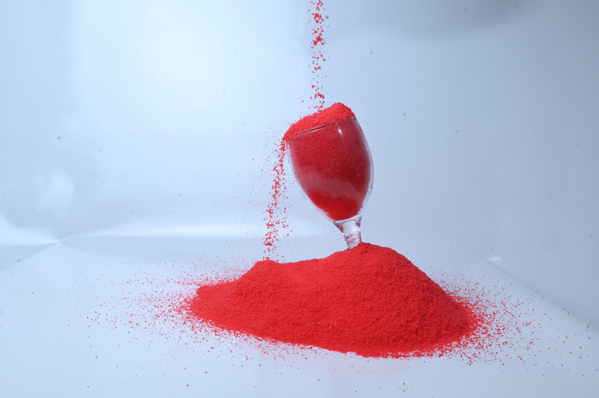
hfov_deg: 57.3
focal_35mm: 33
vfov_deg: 39.9
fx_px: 549
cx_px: 300
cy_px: 199
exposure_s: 1/160
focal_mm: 33
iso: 160
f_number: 14
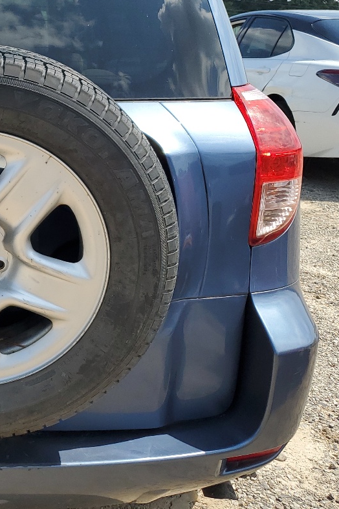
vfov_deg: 36.1
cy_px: 204
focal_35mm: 55
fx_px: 777
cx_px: -75
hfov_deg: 22.5
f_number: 1.5
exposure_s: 1/2500
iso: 50
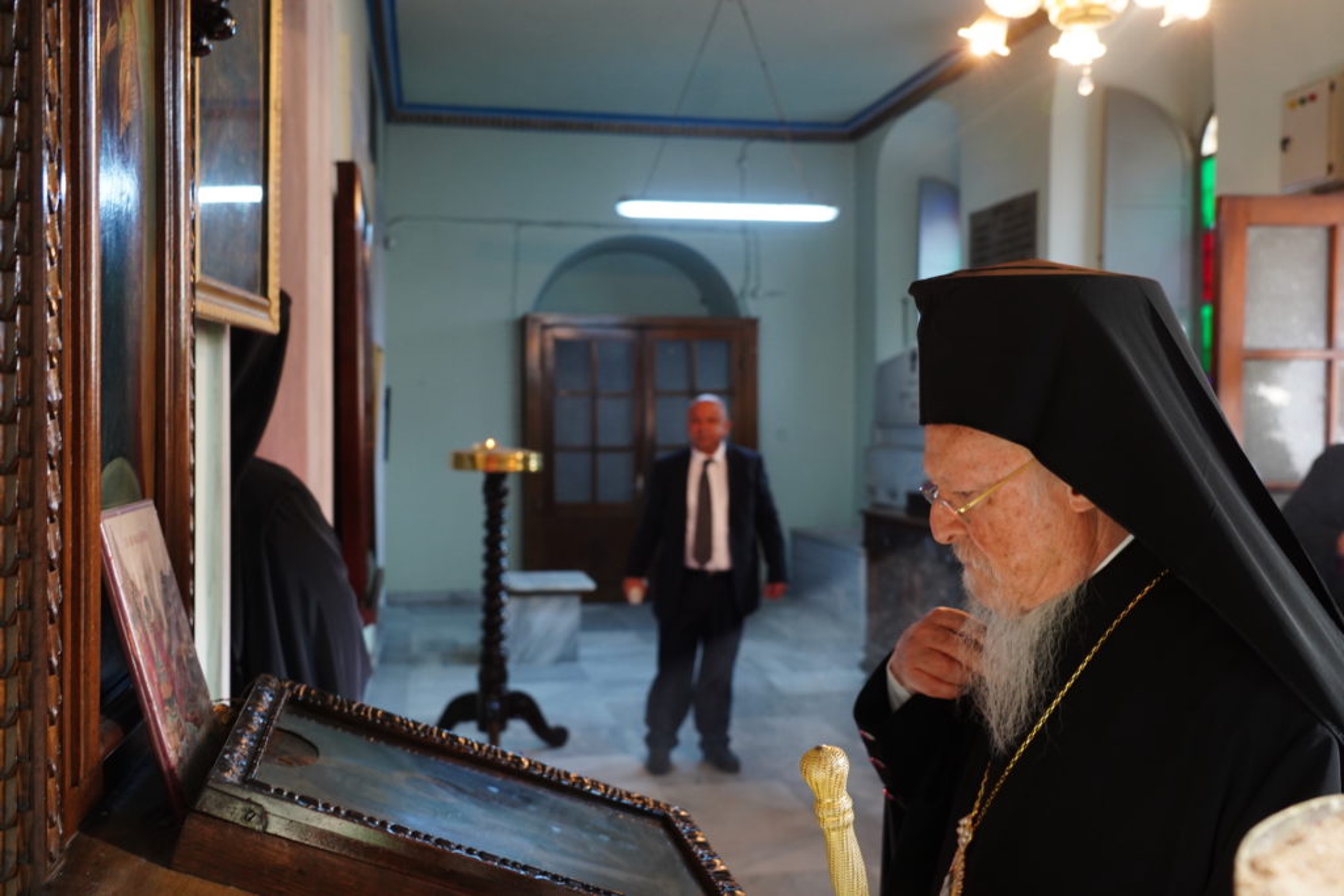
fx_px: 1157
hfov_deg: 60.3
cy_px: 448
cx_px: 672
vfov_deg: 42.3
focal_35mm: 31
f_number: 5
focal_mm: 31
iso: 2000
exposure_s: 1/60
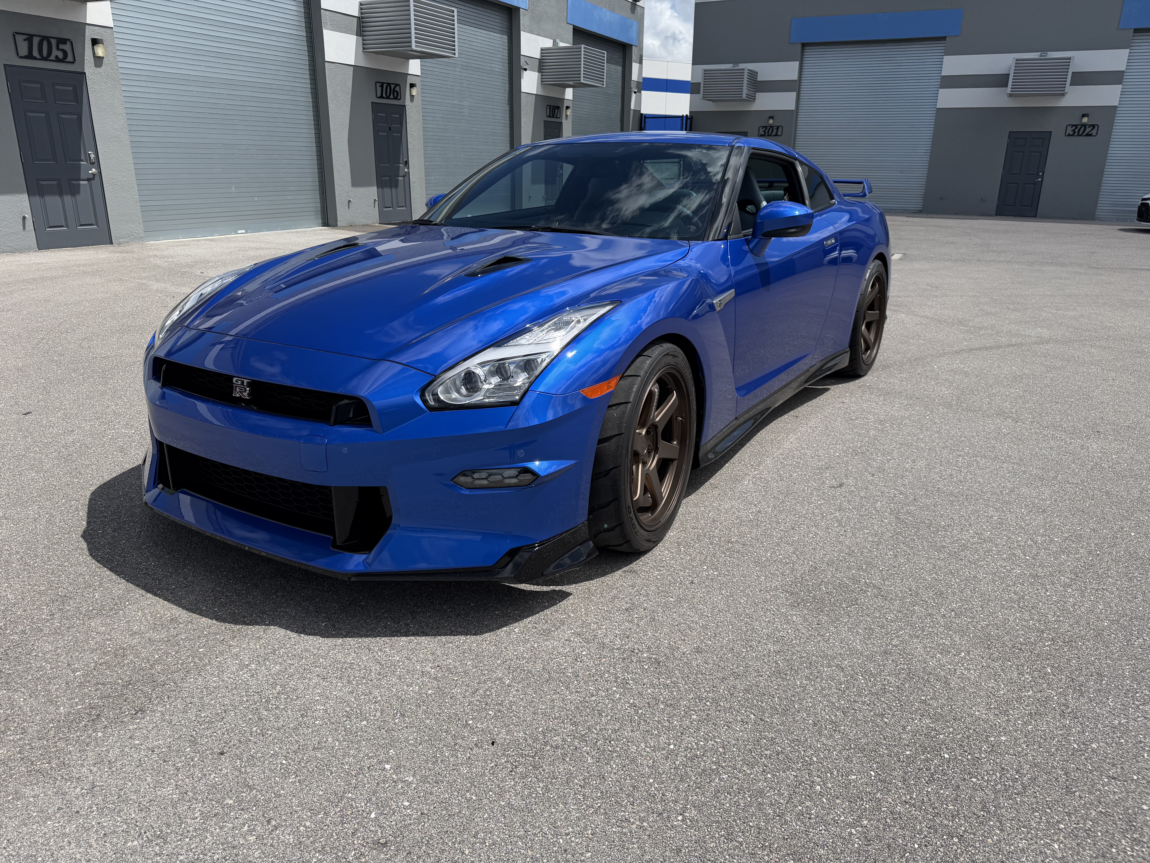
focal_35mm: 24
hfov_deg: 71.6
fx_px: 797
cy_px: 432
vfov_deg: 56.8
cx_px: 575
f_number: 1.78
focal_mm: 6.76
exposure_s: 1/7353
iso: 100
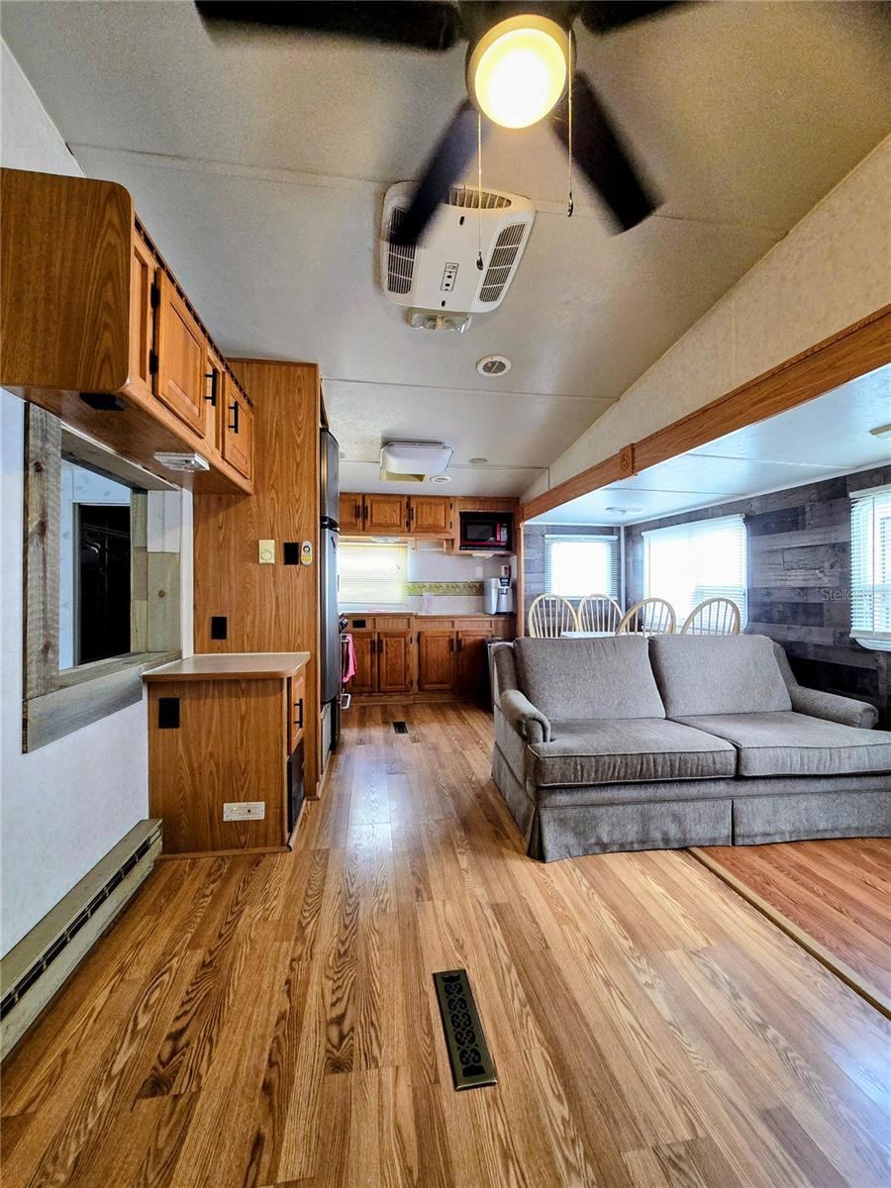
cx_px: 446
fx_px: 446
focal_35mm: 13
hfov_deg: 89.9
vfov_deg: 106.2
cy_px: 594
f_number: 2.2
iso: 320
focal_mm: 2.2
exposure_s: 1/60
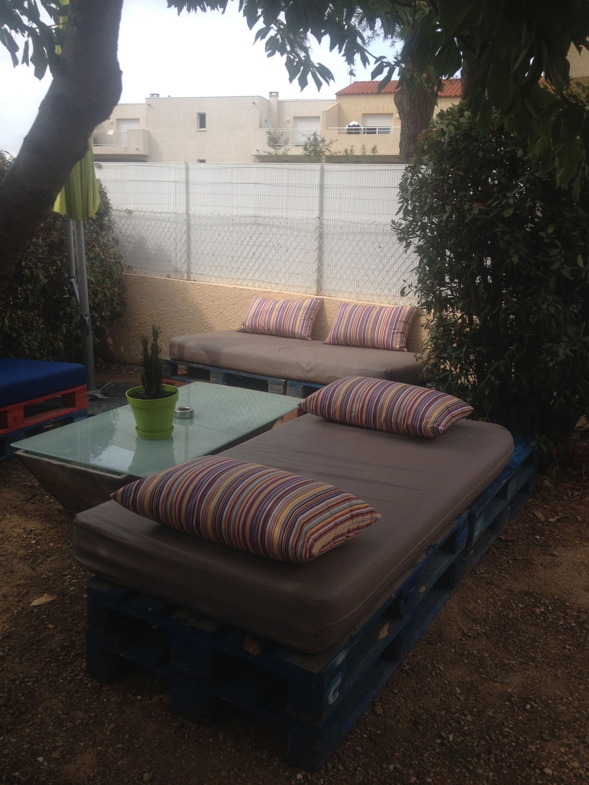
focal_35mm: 35
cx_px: 294
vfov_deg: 52.6
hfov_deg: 40.7
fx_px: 794
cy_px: 392
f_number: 2.4
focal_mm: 4.28
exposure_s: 1/836
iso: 50
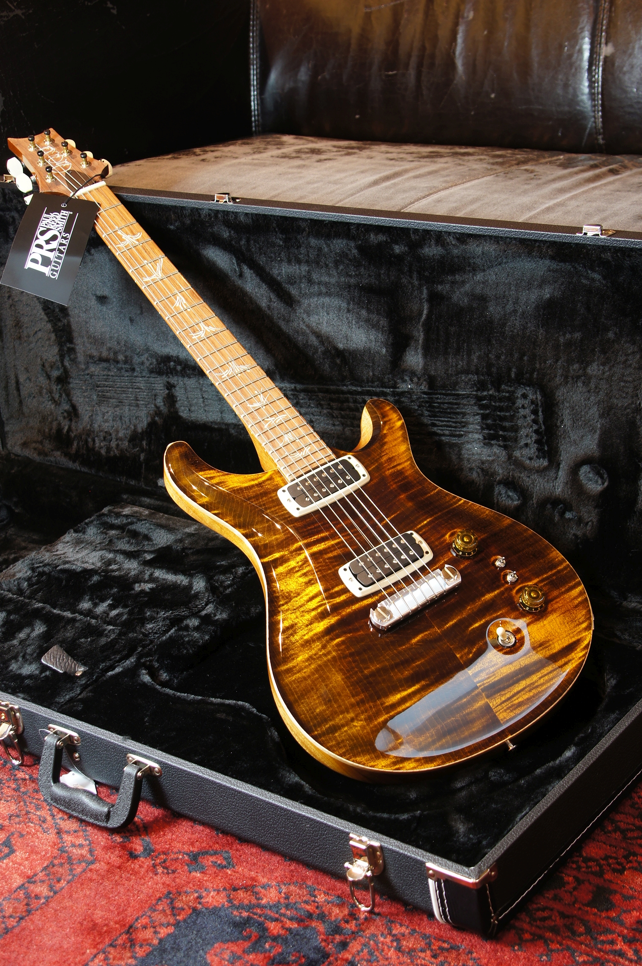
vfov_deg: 33.4
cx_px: 321
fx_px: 1609
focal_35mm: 60
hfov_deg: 22.6
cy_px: 483
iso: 100
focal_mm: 40
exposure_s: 1/3
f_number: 5.6
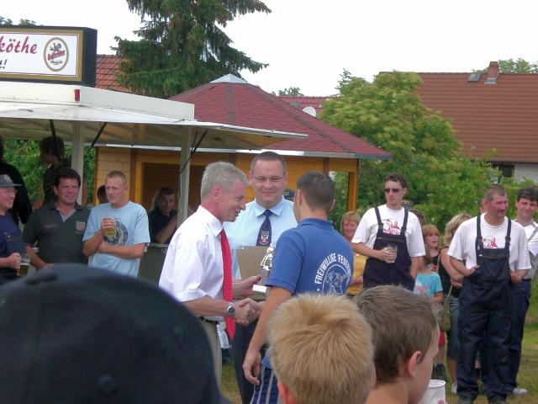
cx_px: 269
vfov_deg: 13.0
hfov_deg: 17.3
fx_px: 1772
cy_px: 202
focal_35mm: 114
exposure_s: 1/250
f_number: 5.9
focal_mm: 18.9
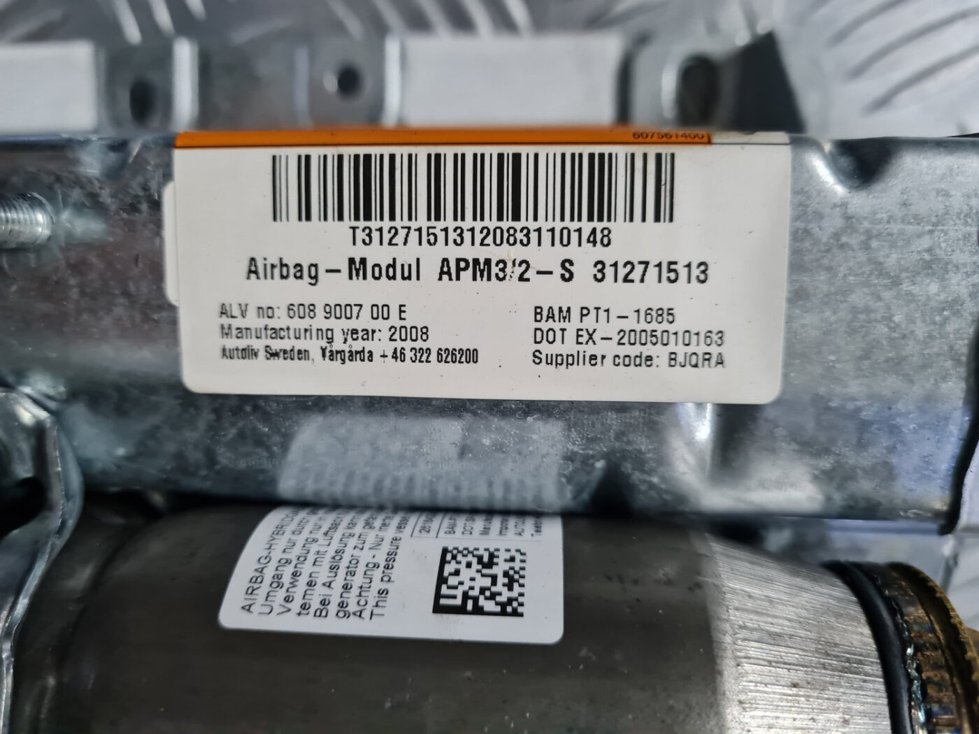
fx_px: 735
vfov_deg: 53.1
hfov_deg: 67.3
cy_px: 367
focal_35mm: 26
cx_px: 490
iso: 640
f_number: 1.8
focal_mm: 5.4
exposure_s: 1/50
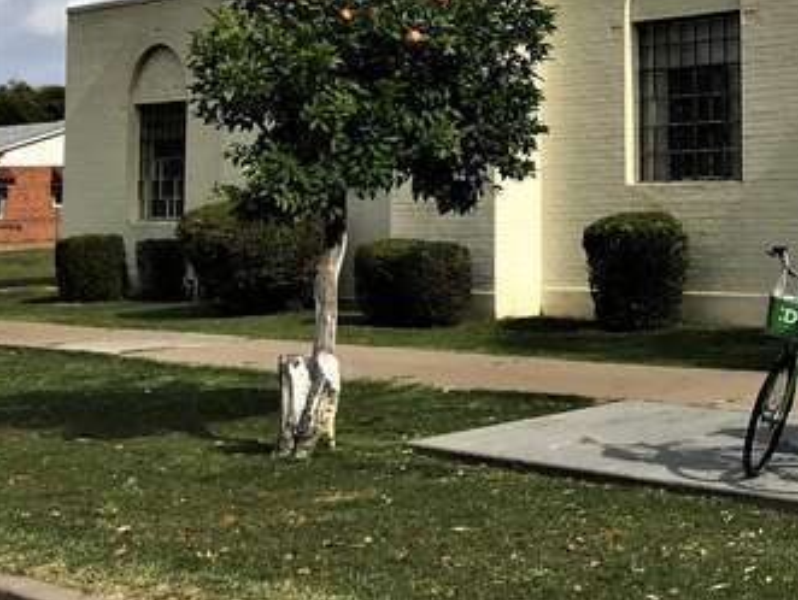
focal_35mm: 70
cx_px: 952
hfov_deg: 25.1
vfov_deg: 20.5
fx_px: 1615
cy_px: 17
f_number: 2.2
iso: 25
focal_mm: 4.15
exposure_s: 1/1603
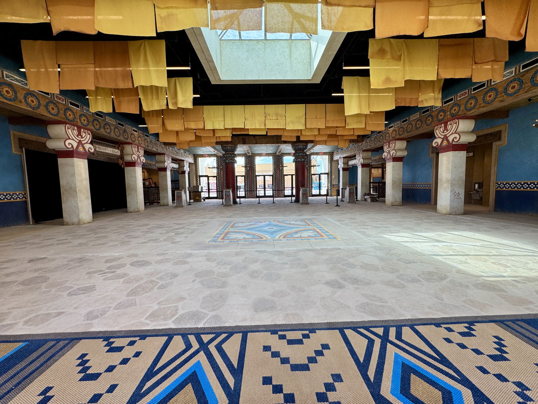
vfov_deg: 85.7
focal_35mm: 14
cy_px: 202
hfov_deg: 102.1
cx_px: 269
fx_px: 218
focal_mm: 2.22
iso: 40
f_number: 2.2
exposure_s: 1/143
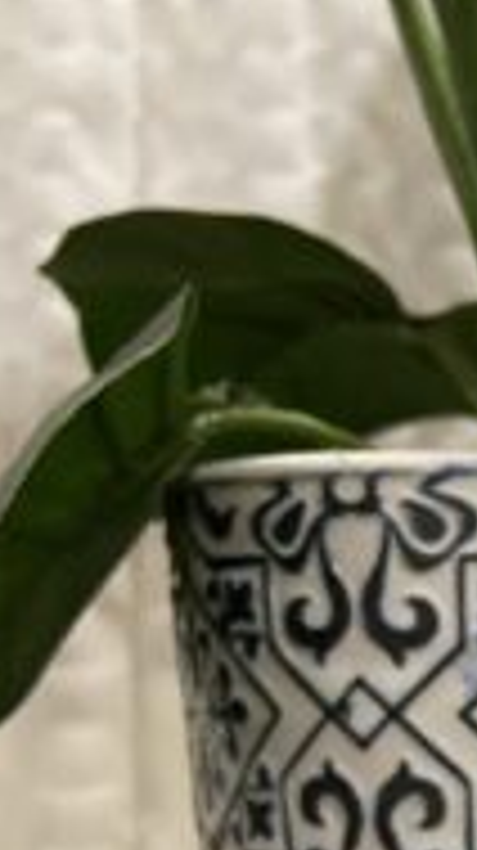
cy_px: 821
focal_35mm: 75
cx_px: 1012
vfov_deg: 26.9
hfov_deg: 13.3
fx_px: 1690
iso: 400
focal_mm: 4.25
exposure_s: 1/40
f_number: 1.8
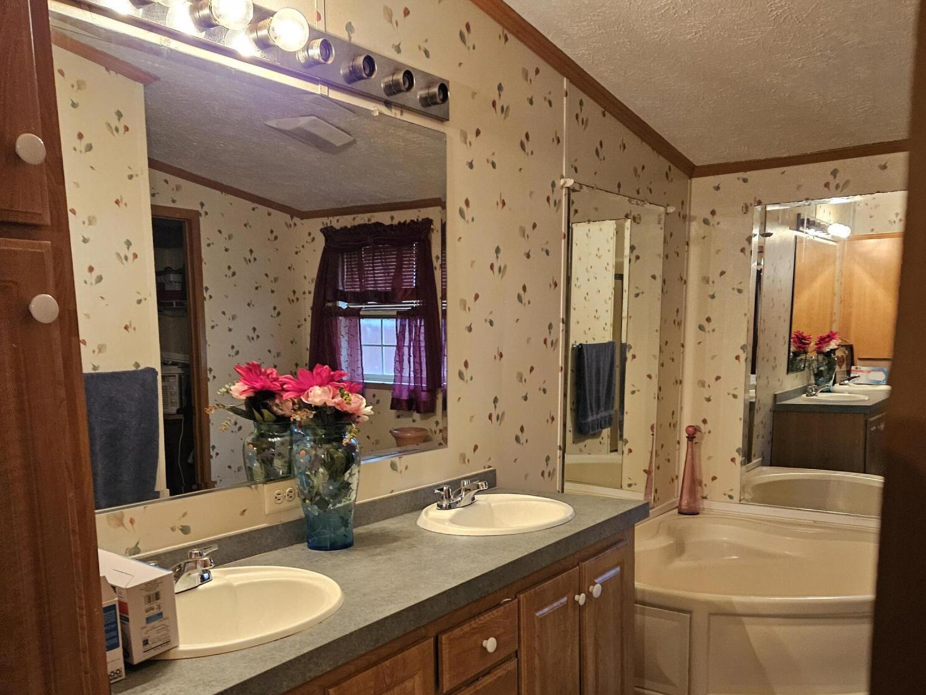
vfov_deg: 44.6
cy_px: 481
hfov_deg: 58.4
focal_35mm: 31
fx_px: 829
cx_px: 462
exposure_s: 1/60
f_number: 1.8
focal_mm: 5.4
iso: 800
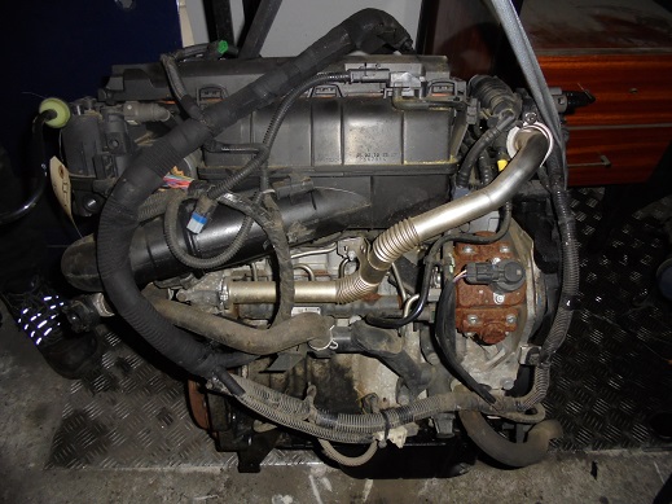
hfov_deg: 67.3
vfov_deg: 53.0
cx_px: 336
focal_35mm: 26
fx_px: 505
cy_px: 252
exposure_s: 1/30
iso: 200
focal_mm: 4.6
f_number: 3.5
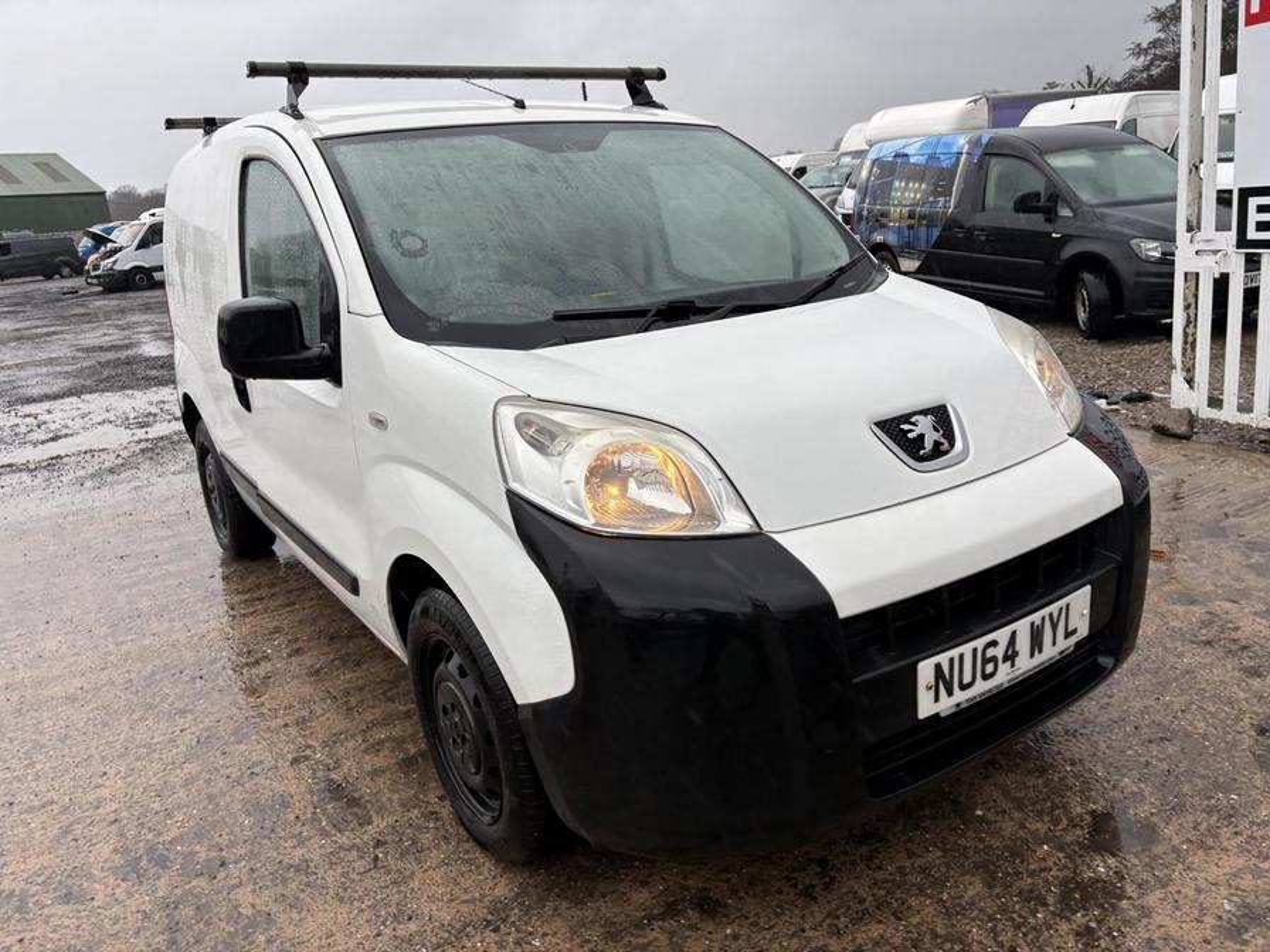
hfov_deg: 67.3
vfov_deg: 53.1
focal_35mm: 26
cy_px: 476
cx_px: 635
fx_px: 954
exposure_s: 1/122
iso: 40
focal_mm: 5.96
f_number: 1.6
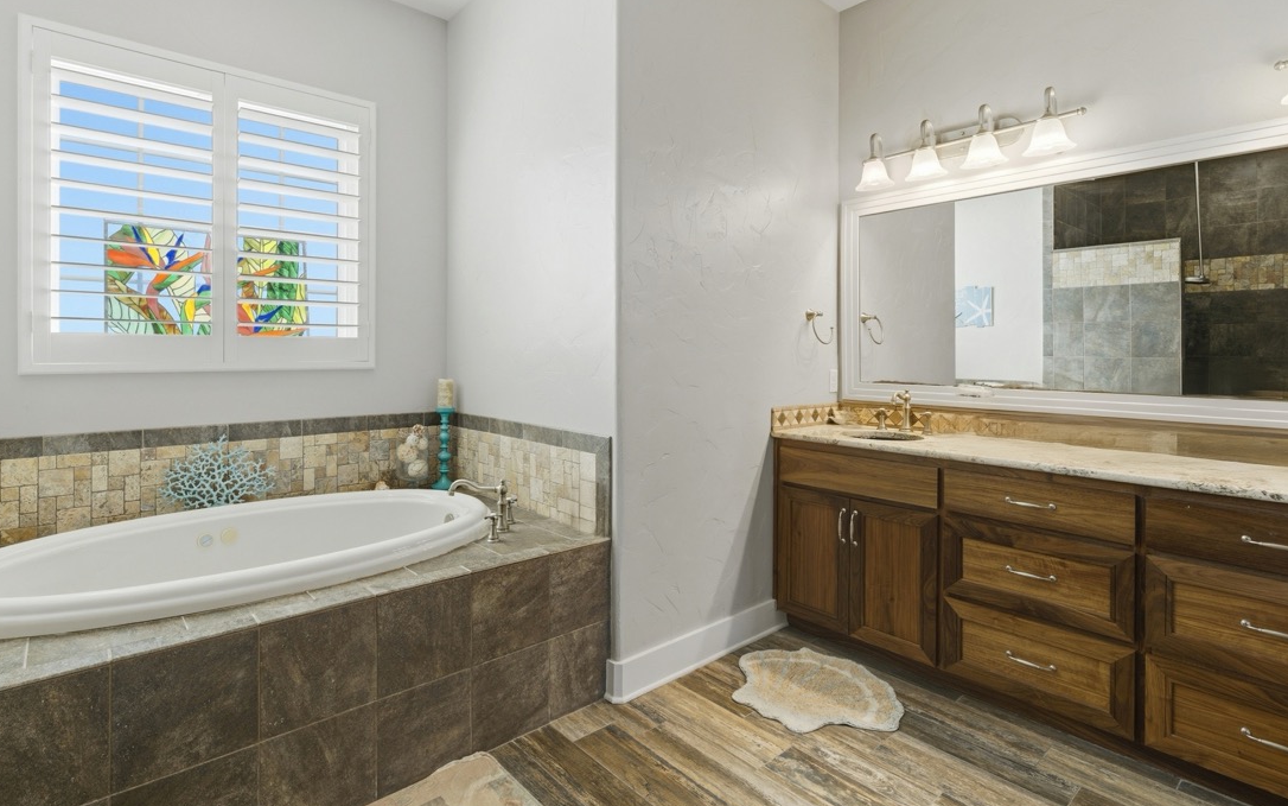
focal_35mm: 18
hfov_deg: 90.9
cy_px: 358
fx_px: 632
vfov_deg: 64.8
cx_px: 592
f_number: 10
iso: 100
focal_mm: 15
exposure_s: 1/100
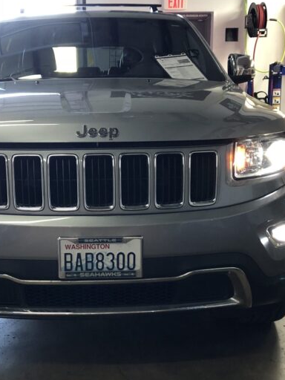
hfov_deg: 28.4
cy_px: 230
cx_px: 96
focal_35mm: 51
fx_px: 560
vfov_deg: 37.3
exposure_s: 1/15
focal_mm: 3.99
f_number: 1.8
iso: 50
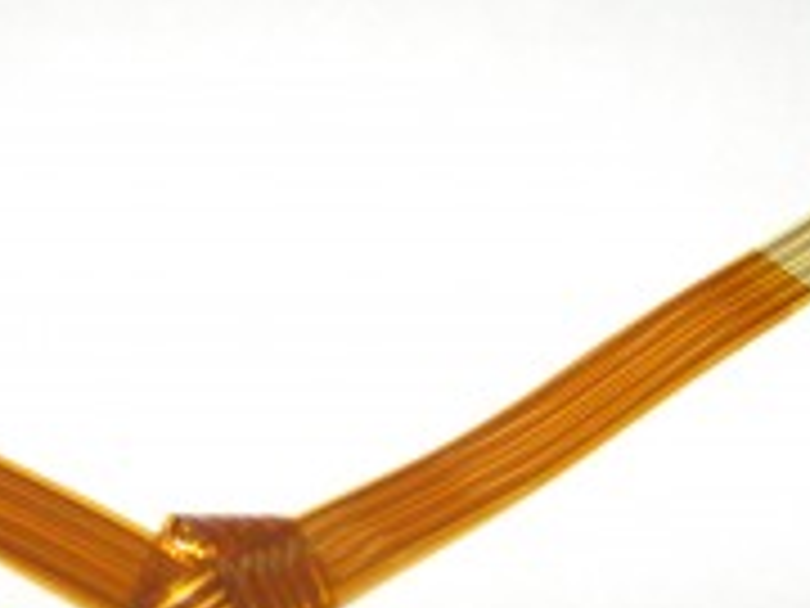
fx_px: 1778
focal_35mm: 76
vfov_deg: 19.3
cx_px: 148
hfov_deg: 25.2
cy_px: 383
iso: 100
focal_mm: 8
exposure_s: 1/30
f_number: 7.6
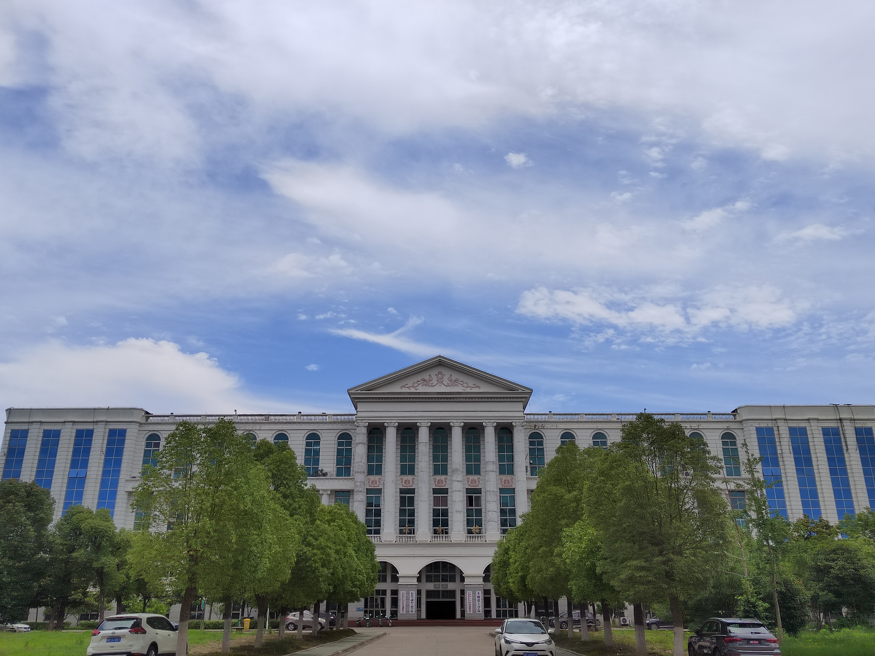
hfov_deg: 61.7
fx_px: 733
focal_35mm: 29
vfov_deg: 48.2
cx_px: 438
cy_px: 328
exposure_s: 1/2976
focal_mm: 5.52
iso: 234
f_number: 1.9
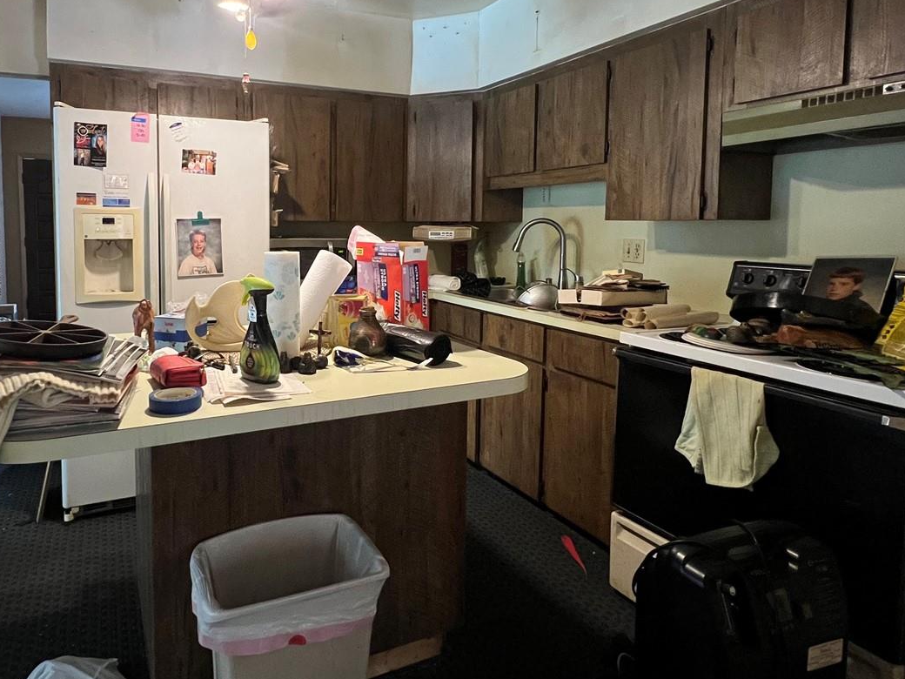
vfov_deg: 65.1
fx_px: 523
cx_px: 325
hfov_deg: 79.8
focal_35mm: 20
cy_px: 260
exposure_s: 1/60
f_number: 1.8
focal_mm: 1.57
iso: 640
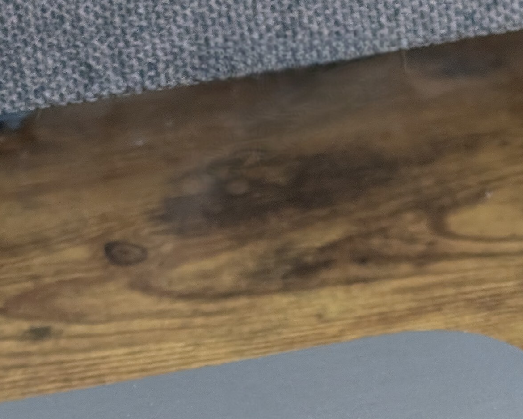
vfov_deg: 9.0
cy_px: 671
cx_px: 403
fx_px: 2585
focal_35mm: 167
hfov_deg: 11.5
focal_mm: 6.9
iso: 80
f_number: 1.68
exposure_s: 1/36.3
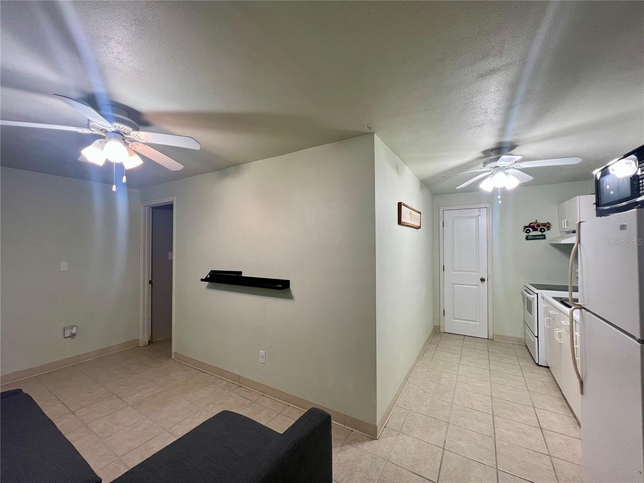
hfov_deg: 106.2
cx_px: 322
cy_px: 242
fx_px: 242
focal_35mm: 13
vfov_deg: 89.9
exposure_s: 1/120
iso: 160
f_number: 1.8
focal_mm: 1.57
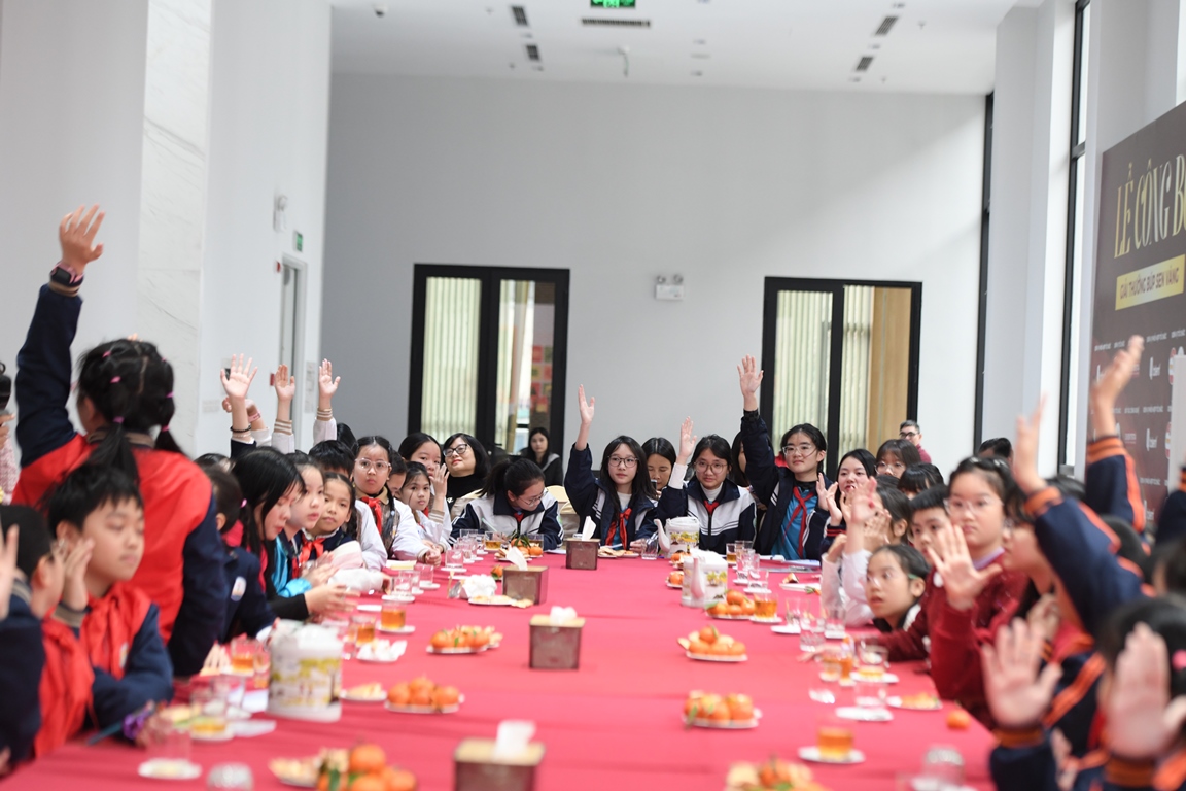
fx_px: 2833
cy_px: 396
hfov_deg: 23.6
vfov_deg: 15.9
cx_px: 593
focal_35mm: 86
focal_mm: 86
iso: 1250
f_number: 4
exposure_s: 1/160
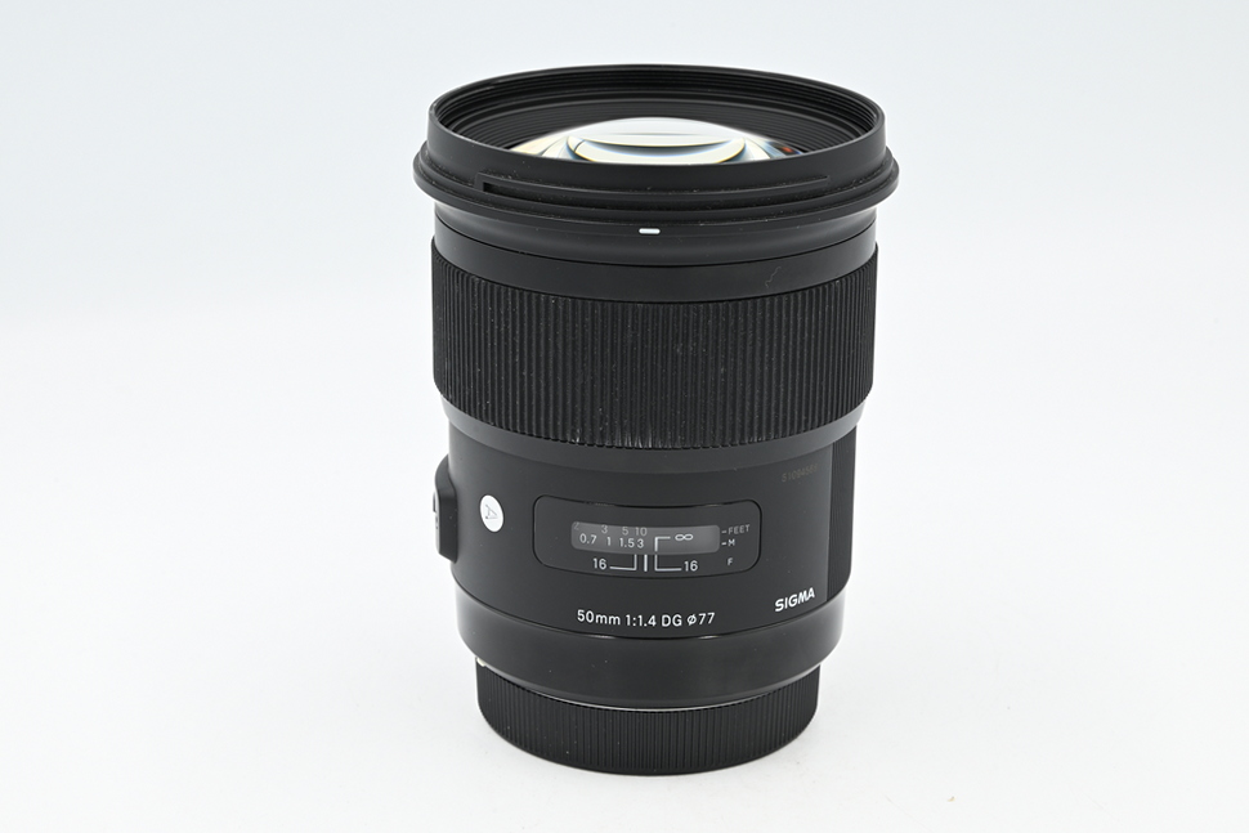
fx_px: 2602
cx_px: 624
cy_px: 416
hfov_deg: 27.0
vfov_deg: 18.2
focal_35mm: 75
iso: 200
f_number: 14
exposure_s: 1/20
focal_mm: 75
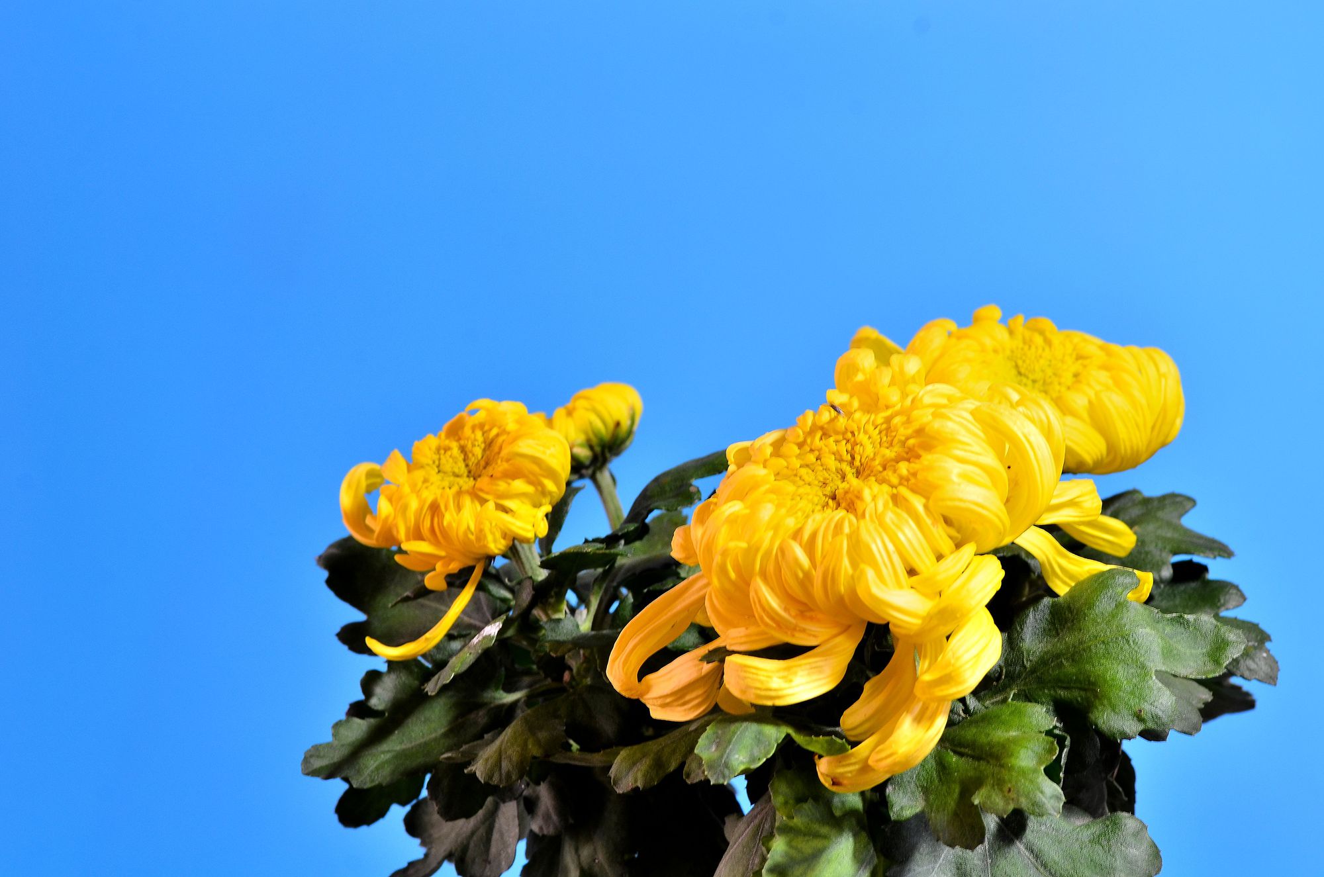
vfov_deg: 10.1
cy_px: 438
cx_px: 662
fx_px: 4955
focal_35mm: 135
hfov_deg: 15.2
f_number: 11
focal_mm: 90
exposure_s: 1/2.5
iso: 200
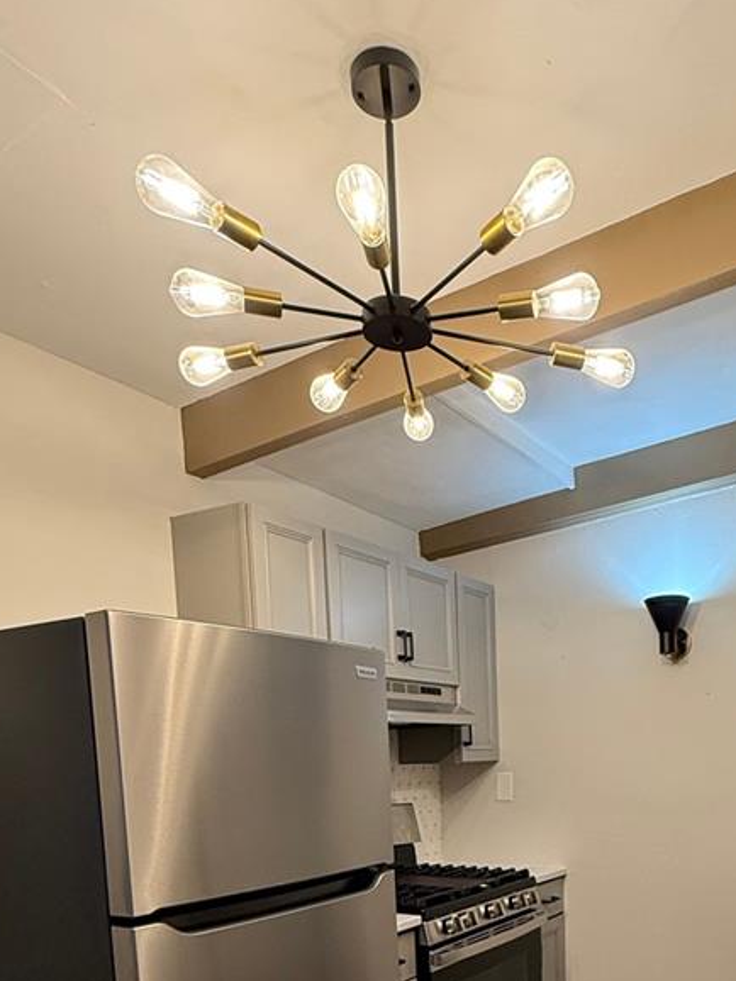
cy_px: 842
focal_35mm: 29
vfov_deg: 55.3
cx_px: 546
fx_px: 822
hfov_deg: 46.6
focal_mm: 2.22
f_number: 2.2
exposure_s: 1/120
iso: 200
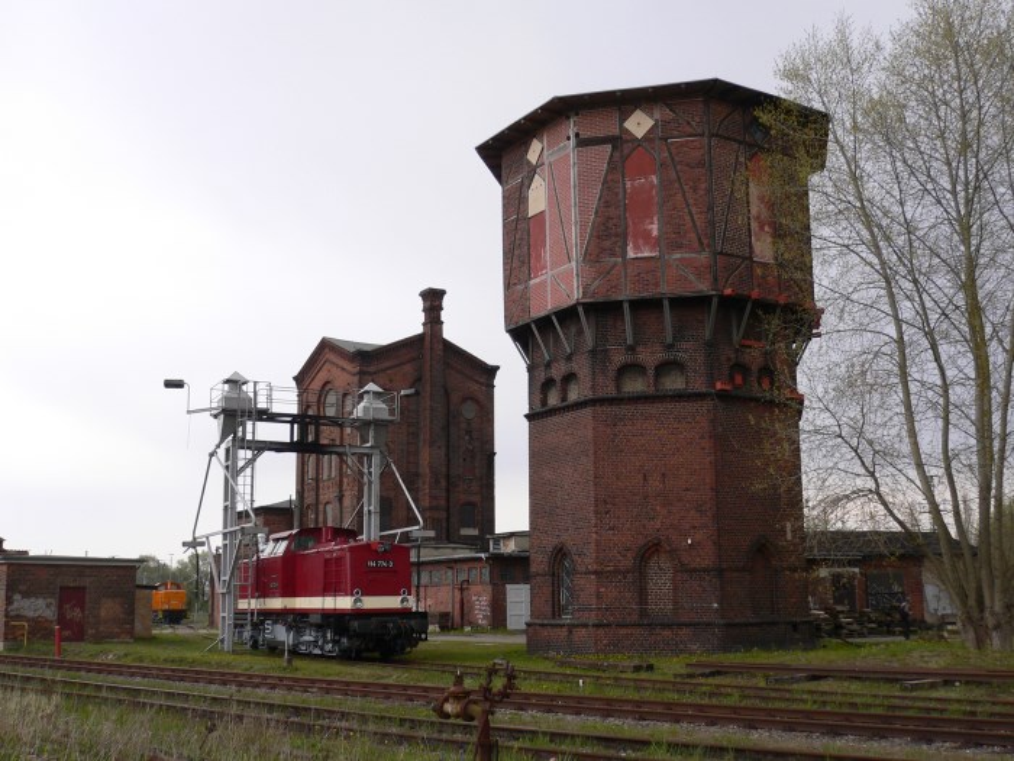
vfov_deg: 35.1
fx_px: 1201
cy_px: 380
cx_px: 507
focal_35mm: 41
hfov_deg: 45.8
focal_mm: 6.8
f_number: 3.1
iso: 100
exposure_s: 1/200
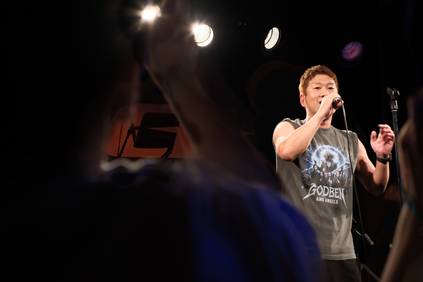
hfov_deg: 37.5
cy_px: 141
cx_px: 212
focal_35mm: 53
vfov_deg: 25.5
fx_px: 623
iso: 125
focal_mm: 35
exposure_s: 1/15
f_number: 5.6
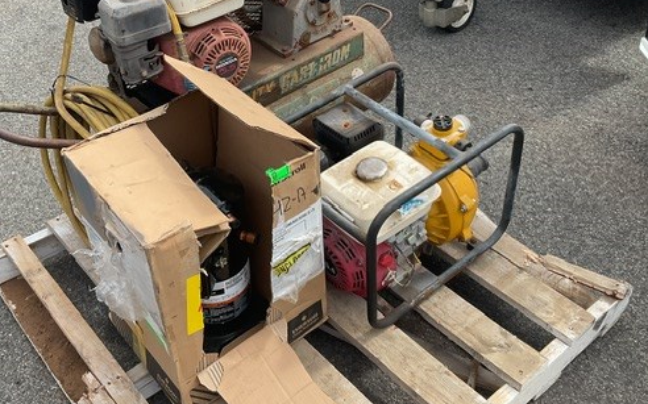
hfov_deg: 49.2
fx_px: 706
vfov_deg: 31.8
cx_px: 294
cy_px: 154
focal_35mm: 40
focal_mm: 3
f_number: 1.8
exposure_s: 1/929
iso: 16
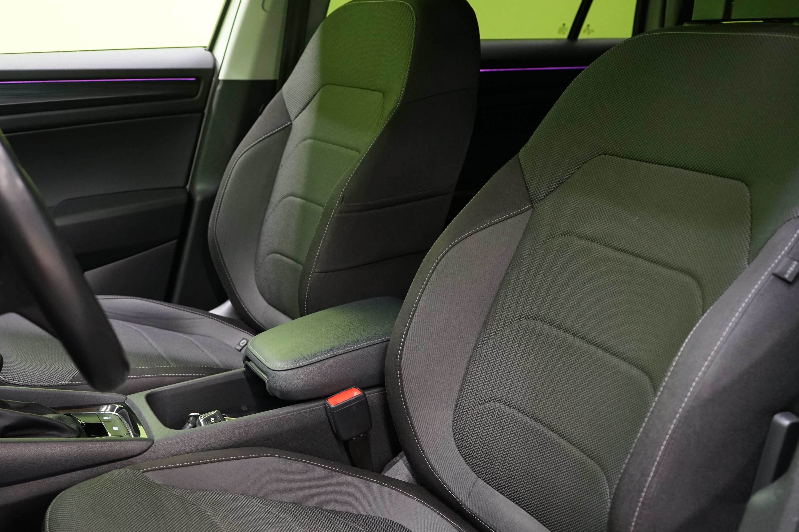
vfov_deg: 31.0
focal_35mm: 43
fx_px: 954
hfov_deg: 45.3
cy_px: 341
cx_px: 335
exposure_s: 1/15
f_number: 5
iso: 2000
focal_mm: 33
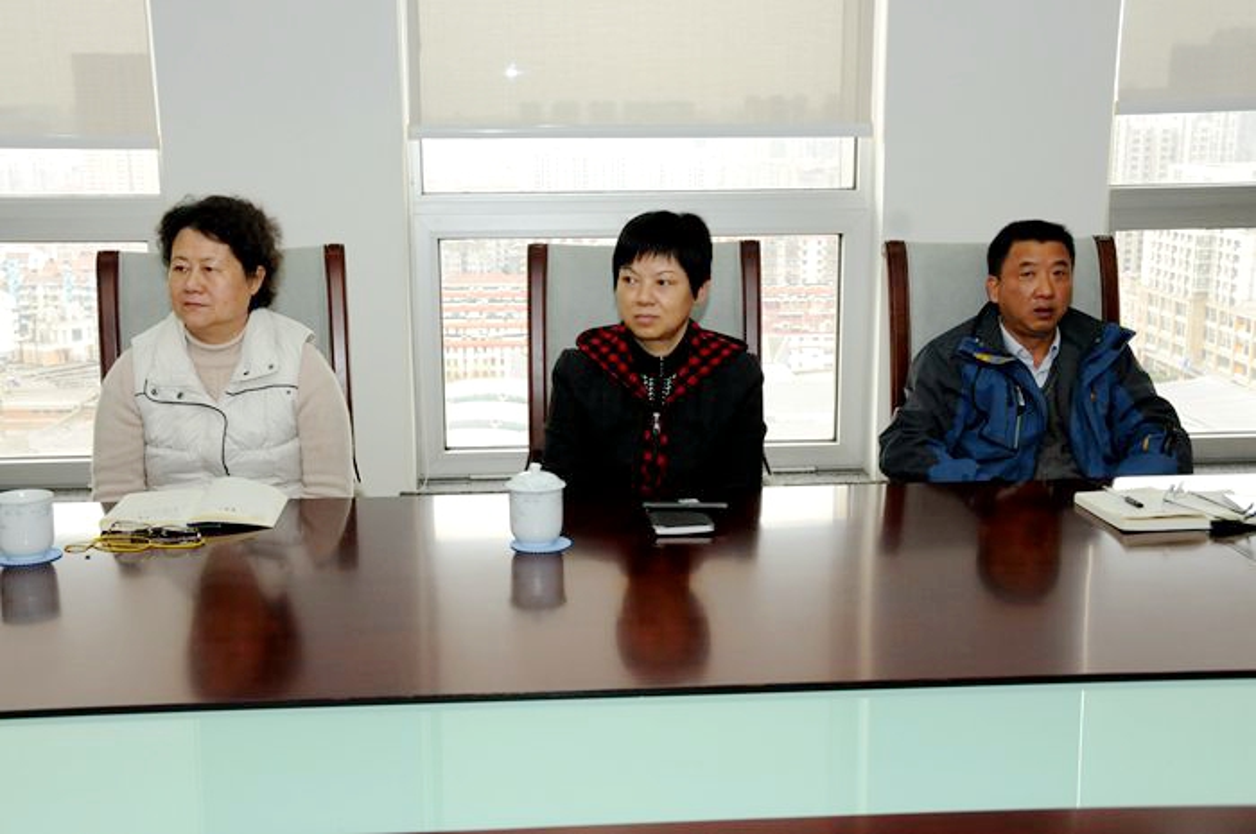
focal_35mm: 44
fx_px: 1516
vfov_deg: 30.8
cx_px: 628
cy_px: 417
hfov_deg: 45.0
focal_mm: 29
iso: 1000
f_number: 7.1
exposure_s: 1/125
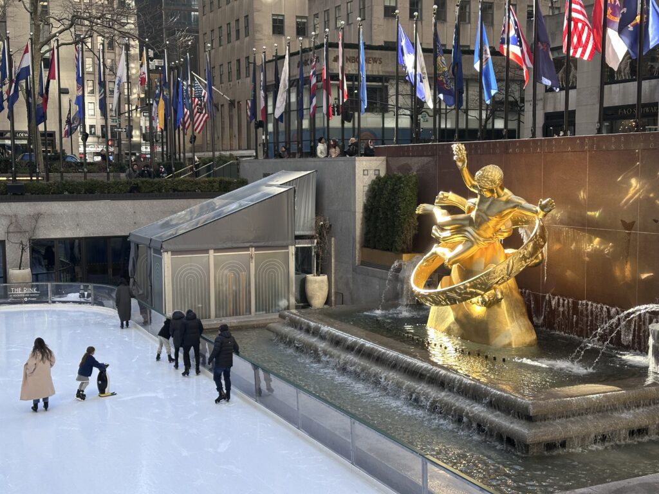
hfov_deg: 39.7
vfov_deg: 30.3
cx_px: 330
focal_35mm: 48
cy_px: 247
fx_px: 914
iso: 64
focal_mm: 6.86
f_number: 1.78
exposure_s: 1/491
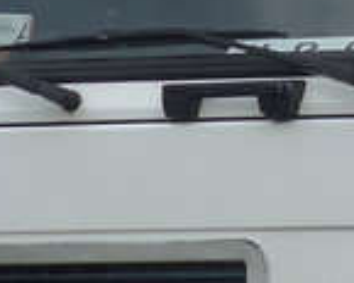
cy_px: 44
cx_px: 537
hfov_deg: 5.4
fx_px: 3730
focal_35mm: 356
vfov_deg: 4.3
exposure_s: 1/640
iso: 80
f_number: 2.8
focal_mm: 9
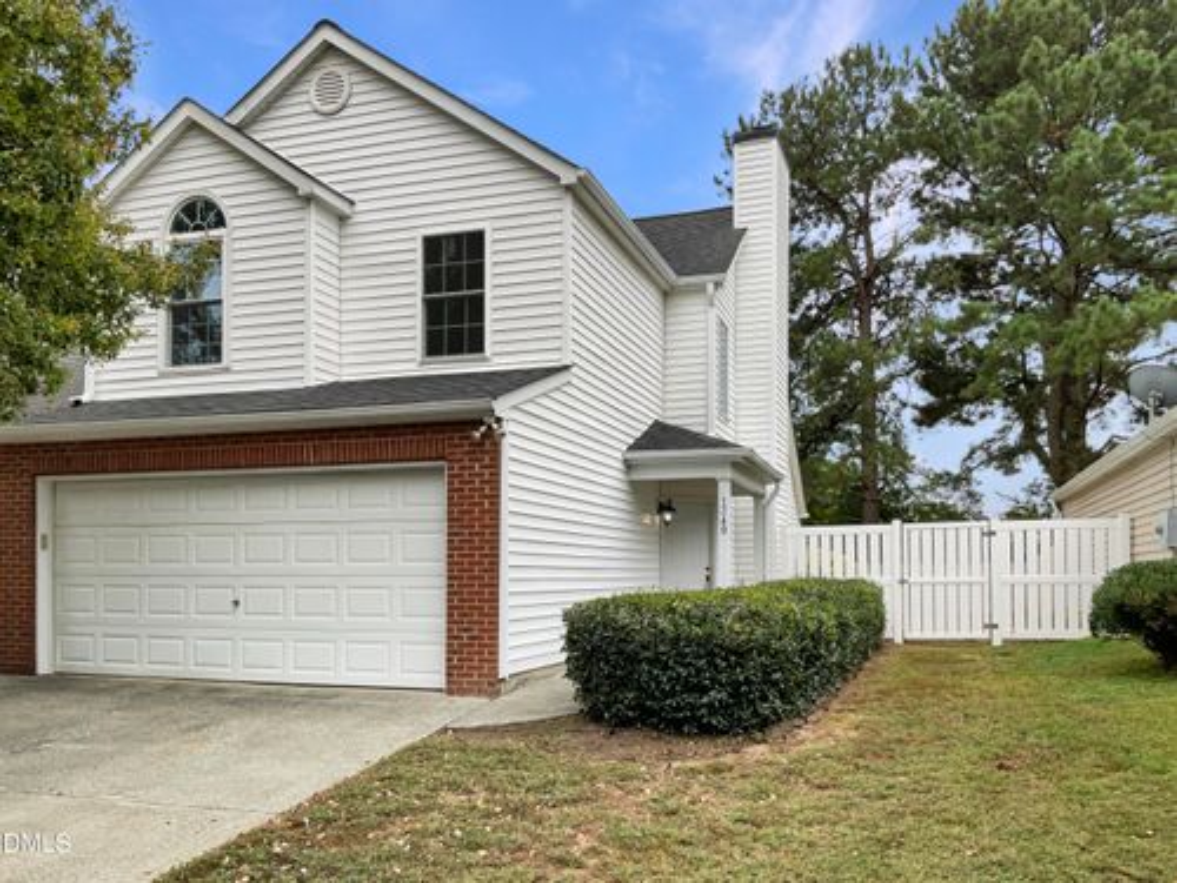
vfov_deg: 48.2
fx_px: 986
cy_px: 442
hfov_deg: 61.7
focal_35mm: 29
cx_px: 588
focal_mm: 3
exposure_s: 1/325
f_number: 1.8
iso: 16
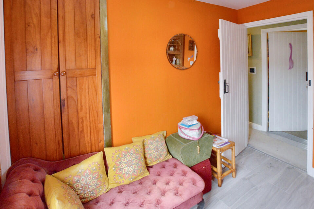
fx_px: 139
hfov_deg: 96.8
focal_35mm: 16
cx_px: 152
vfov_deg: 73.6
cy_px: 111
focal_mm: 10
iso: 2200
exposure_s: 1/15
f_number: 11
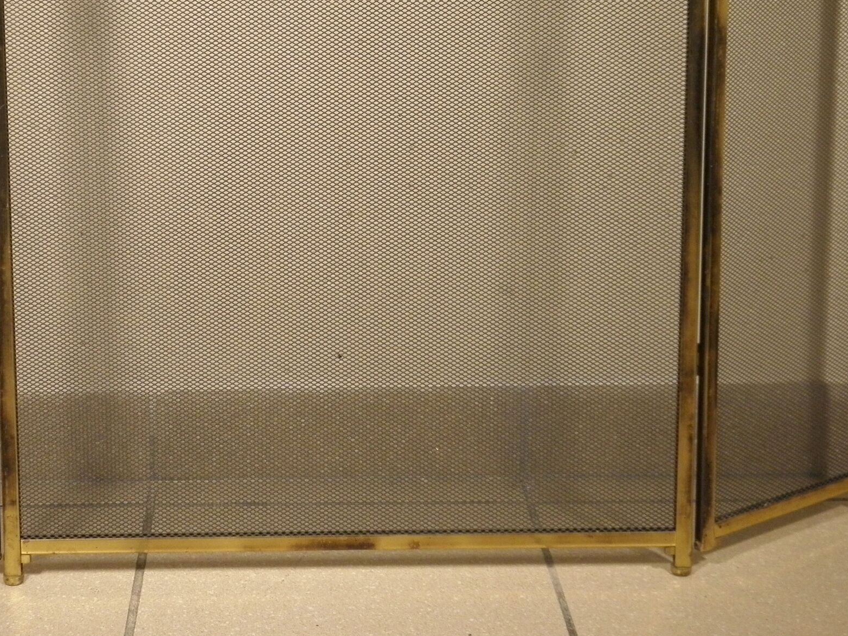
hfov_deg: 27.0
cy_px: 121
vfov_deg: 20.2
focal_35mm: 72
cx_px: 335
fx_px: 1764
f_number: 3.9
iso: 200
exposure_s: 1/20
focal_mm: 7.9
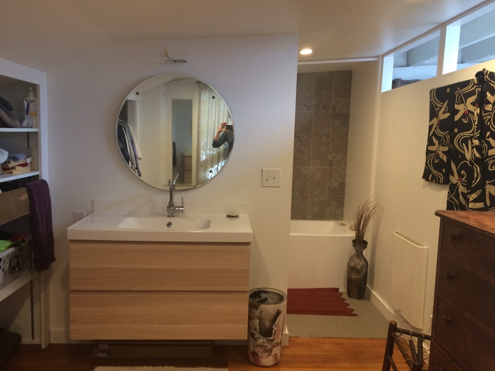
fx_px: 415
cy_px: 186
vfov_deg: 48.2
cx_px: 248
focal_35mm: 29
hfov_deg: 61.7
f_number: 2.2
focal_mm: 4.15
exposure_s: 1/30
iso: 100
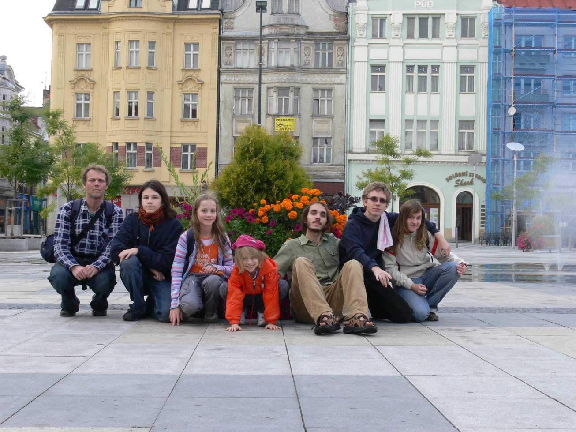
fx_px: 815
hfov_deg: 38.9
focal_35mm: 49
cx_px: 288
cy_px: 216
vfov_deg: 29.7
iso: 100
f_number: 5
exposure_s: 1/100
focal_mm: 10.4
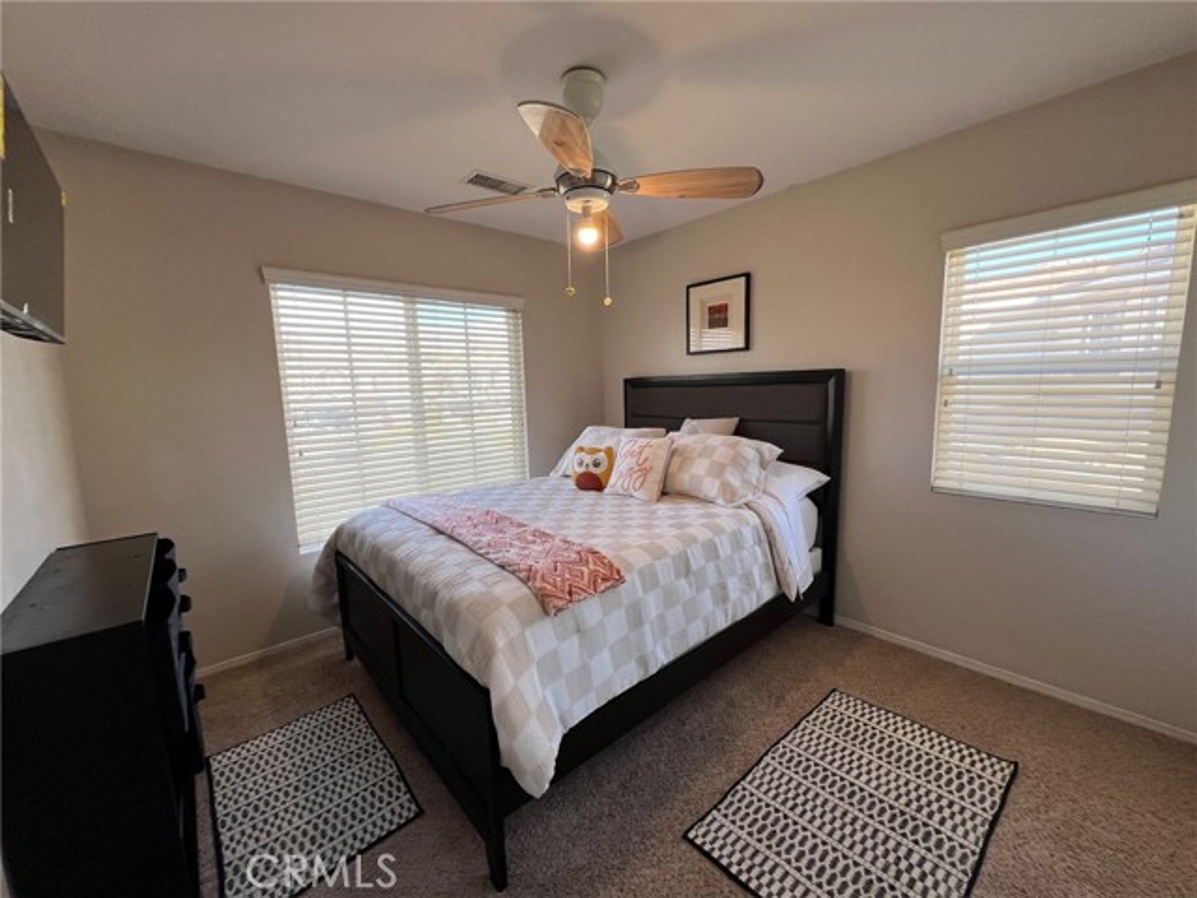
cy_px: 449
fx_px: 450
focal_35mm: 13
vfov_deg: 89.9
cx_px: 598
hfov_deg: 106.2
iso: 80
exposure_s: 1/99
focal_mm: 1.57
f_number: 1.8
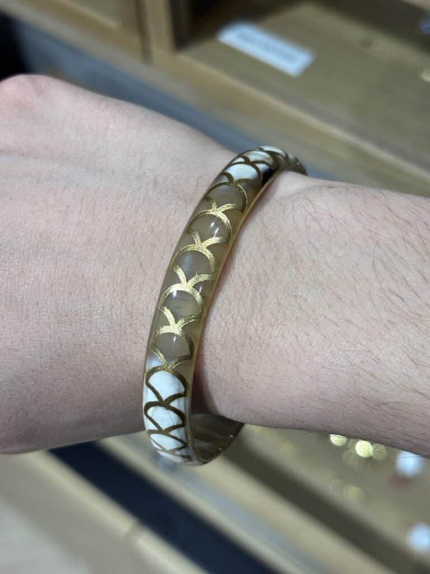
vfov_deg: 36.8
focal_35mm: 52
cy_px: 287
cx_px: 215
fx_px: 861
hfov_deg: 28.0
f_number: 1.6
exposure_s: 1/100
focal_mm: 5.96
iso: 50
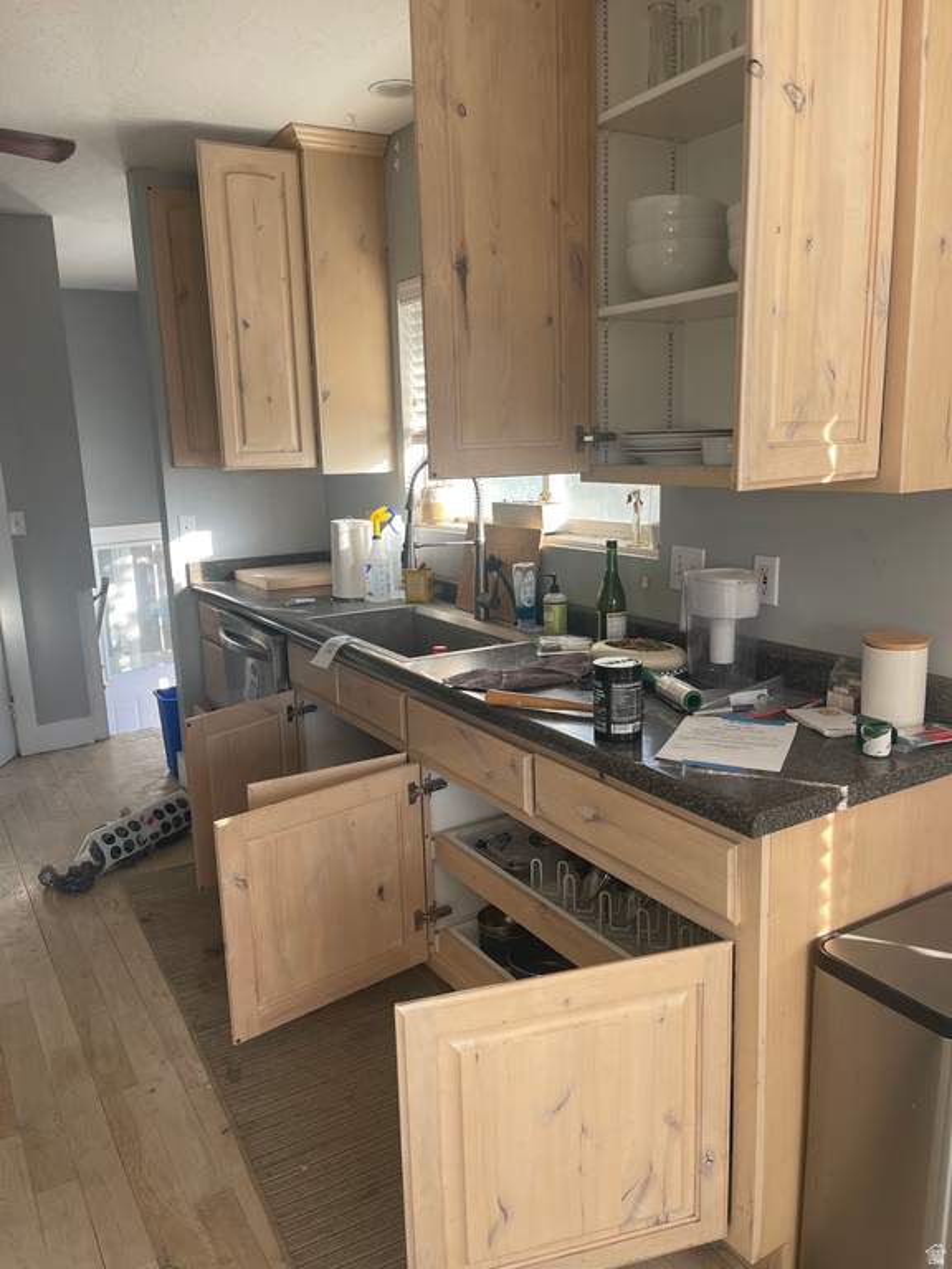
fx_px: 917
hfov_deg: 54.9
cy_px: 634
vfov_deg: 69.4
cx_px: 476
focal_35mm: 25
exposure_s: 1/121
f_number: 1.6
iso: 50
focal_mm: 5.1
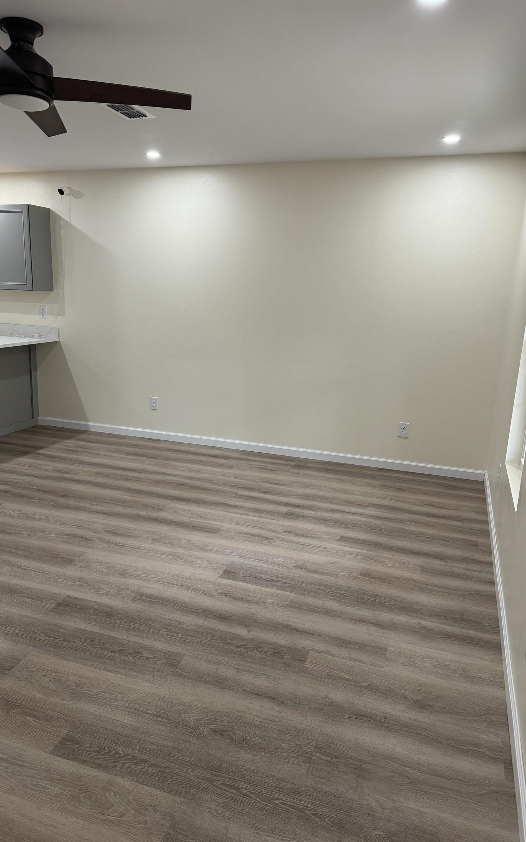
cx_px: 237
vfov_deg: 70.4
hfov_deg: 47.5
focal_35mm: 26
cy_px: 429
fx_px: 596
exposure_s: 1/120
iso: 160
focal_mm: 6.86
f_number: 1.78
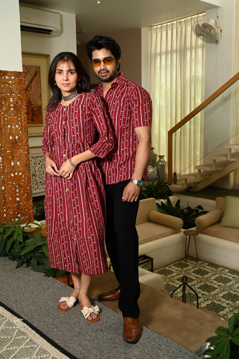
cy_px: 180
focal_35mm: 37
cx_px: 120
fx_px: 369
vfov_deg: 51.9
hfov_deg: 35.9
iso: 640
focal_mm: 37
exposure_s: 1/160
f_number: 7.1
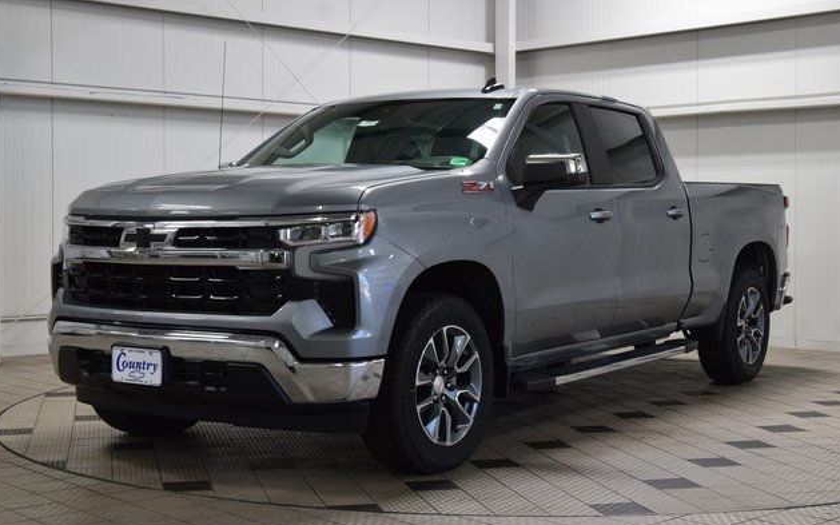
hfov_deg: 36.3
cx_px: 421
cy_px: 262
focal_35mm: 56
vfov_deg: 23.1
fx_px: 1282
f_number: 7.1
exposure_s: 1/60
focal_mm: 36
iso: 1600
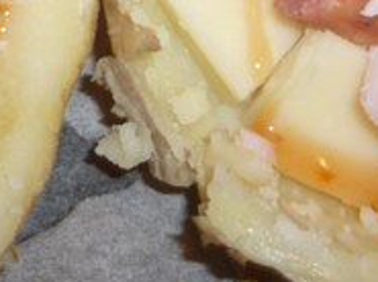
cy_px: -302
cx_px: 12
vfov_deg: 10.4
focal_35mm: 130
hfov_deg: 15.0
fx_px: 1417
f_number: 3.3
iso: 100
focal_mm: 5.2
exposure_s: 1/30
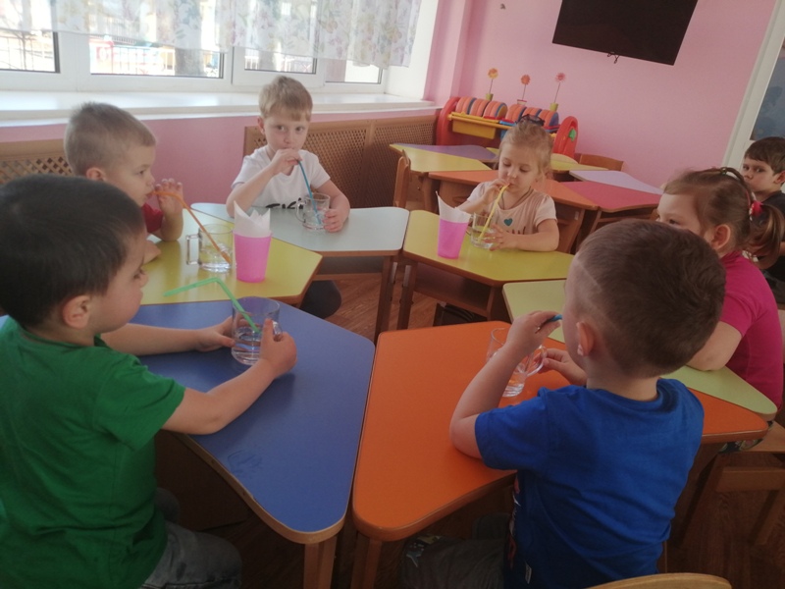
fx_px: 590
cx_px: 392
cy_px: 294
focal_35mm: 26
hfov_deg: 67.3
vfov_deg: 53.1
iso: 64
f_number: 1.8
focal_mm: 3.62
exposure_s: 1/100
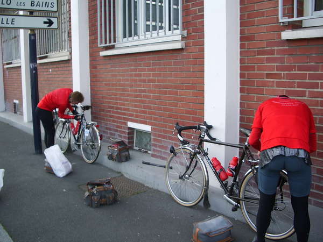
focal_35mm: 35
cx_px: 162
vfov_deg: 40.7
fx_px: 327
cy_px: 121
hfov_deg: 52.6
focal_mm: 5.8
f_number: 2.6
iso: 50
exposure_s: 1/125
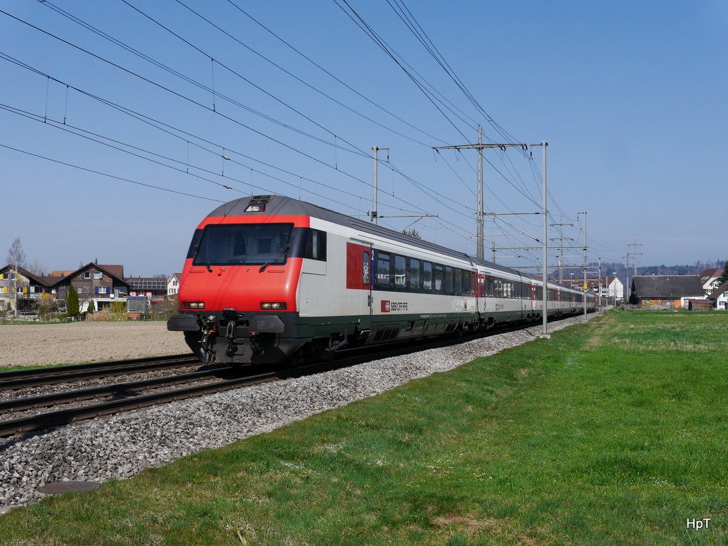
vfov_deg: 31.5
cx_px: 364
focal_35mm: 46
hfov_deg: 41.2
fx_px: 967
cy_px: 273
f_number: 9
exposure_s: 1/500
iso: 160
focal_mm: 23
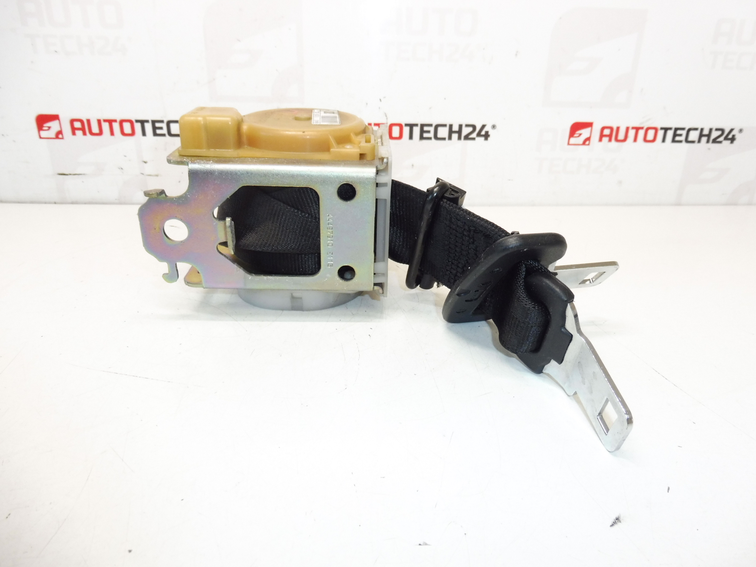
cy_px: 284
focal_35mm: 24
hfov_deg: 71.6
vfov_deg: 56.8
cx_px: 378
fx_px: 524
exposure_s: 1/80
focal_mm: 4.3
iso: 200
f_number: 3.5
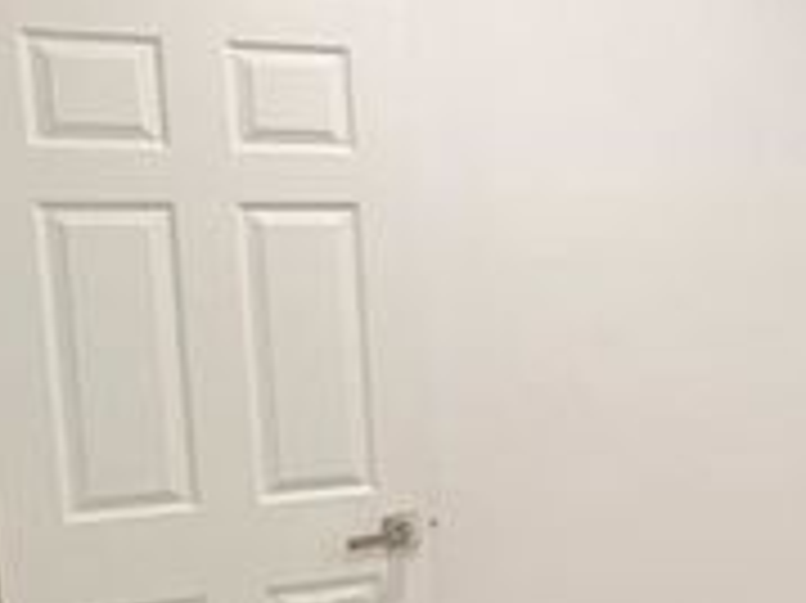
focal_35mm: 55
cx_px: 966
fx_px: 1280
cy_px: 382
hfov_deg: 29.9
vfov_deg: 26.4
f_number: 2.2
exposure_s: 1/120
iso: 250
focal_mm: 2.22
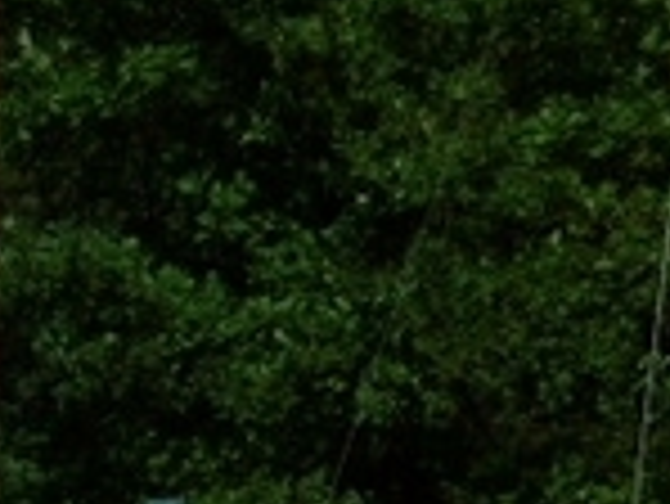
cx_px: -342
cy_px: 896
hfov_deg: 7.3
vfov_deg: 5.5
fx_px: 5133
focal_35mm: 265
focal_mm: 11.8
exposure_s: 1/1300
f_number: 4
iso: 100
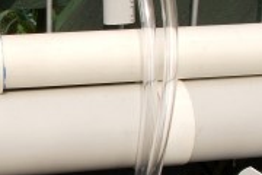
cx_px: -9
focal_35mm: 96
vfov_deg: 14.2
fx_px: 699
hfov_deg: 20.5
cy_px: 114
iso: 80
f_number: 3.2
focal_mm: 4.6
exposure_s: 1/125
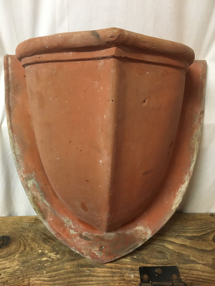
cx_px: 108
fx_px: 240
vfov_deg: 61.7
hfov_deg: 48.2
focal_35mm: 29
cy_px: 143
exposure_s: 1/25
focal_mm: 4.15
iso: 200
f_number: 2.2
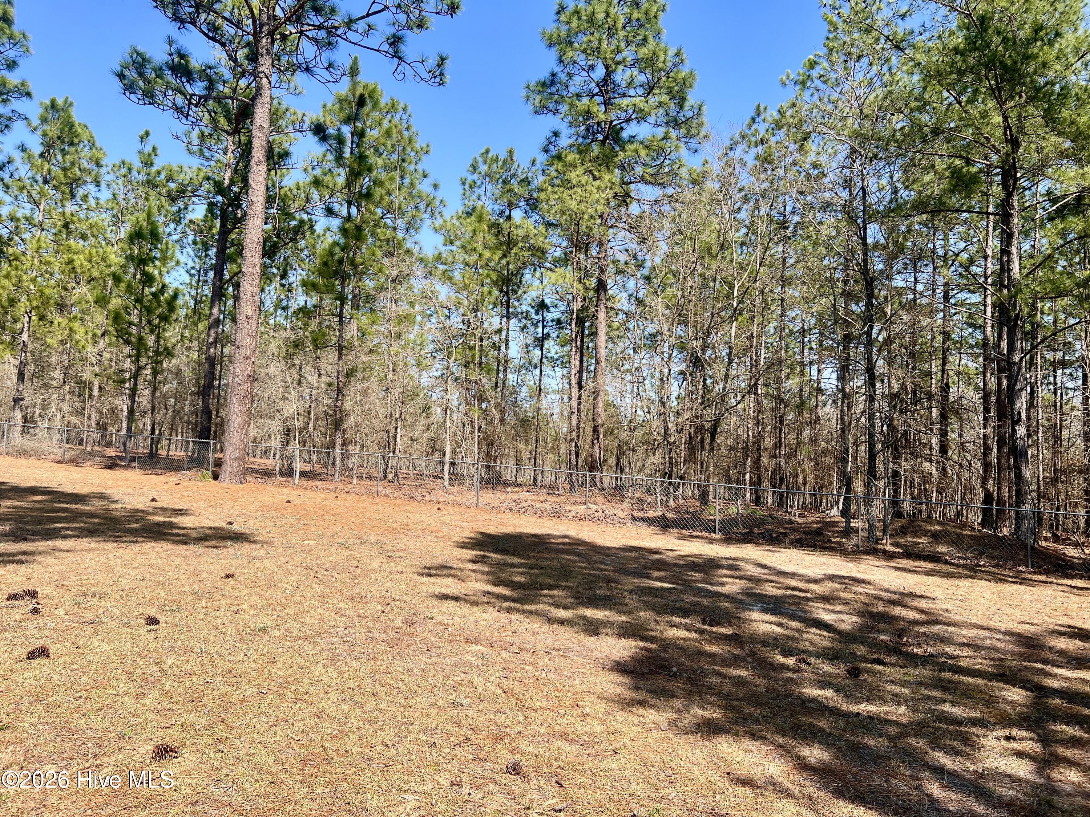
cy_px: 408
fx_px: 819
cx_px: 545
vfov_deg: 53.1
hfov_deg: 67.3
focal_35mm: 26
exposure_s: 1/2252
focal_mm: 5.7
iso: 50
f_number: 1.5
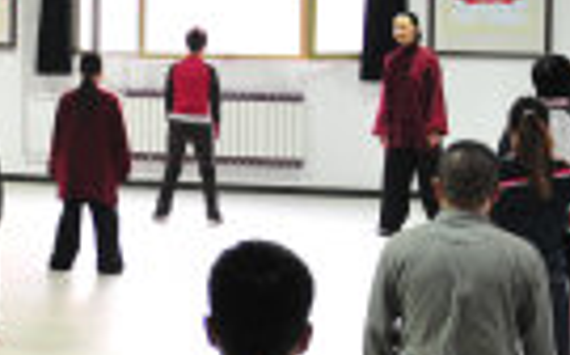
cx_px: -329
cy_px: 91
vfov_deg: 9.8
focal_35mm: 133
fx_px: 2063
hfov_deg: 14.5
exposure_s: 1/40
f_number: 3.2
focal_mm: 24
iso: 500
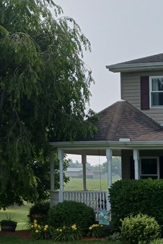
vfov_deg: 24.4
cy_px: 214
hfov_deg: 14.8
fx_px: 550
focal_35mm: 81
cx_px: 293
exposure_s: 1/476
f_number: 1.8
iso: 20
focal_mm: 4
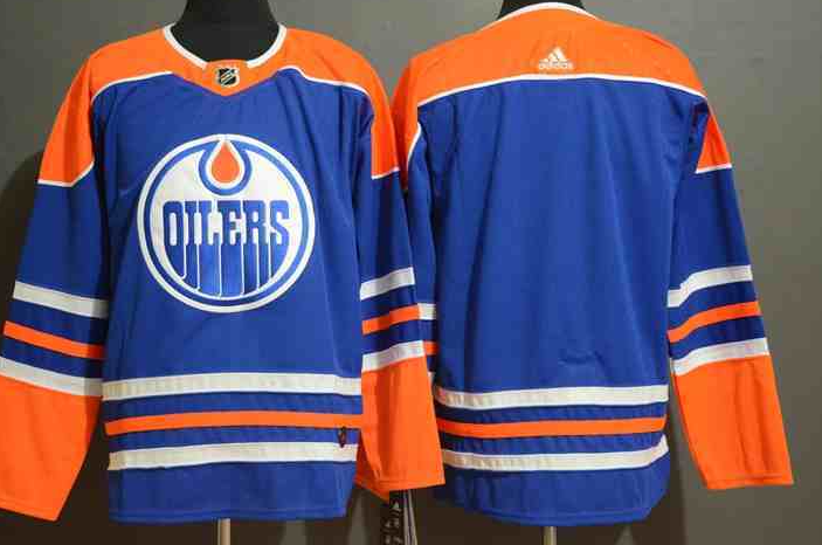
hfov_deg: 34.5
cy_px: 237
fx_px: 1322
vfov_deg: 23.3
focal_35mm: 58
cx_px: 389
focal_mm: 34
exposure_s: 1/20
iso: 4000
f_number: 4.2
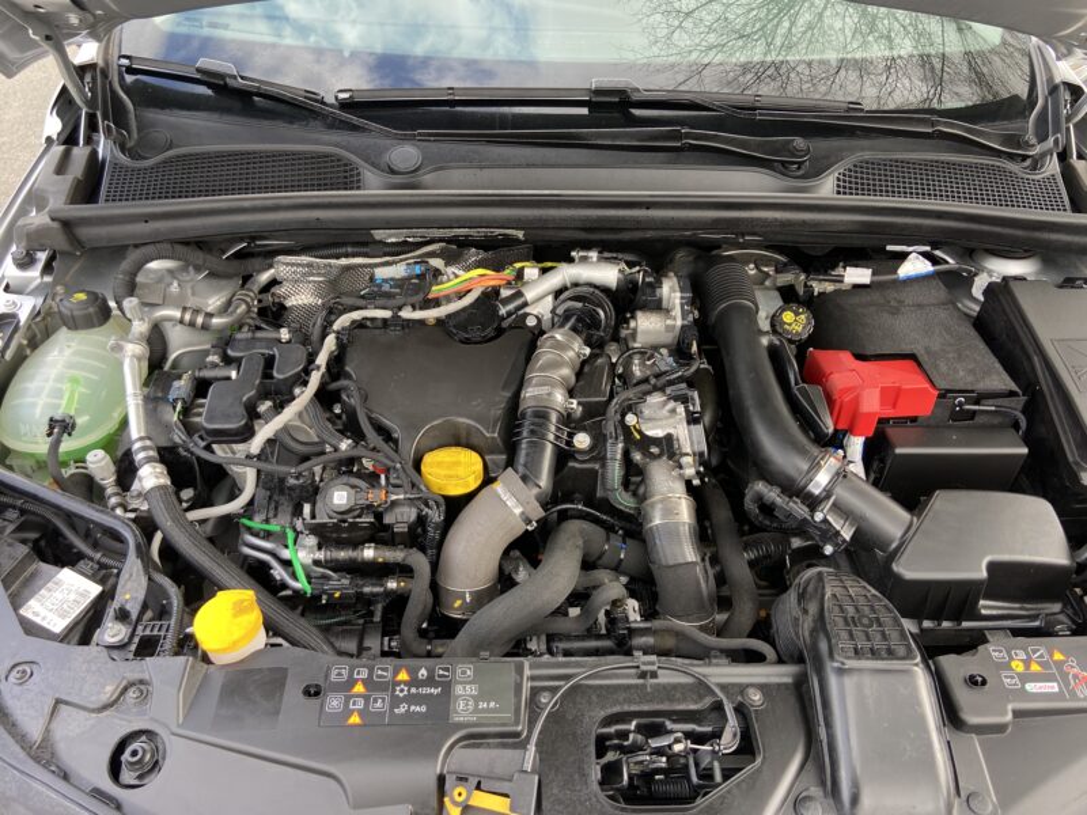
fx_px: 816
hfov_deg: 67.3
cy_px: 408
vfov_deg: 53.1
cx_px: 544
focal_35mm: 26
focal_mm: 4.25
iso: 50
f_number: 1.8
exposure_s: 1/122
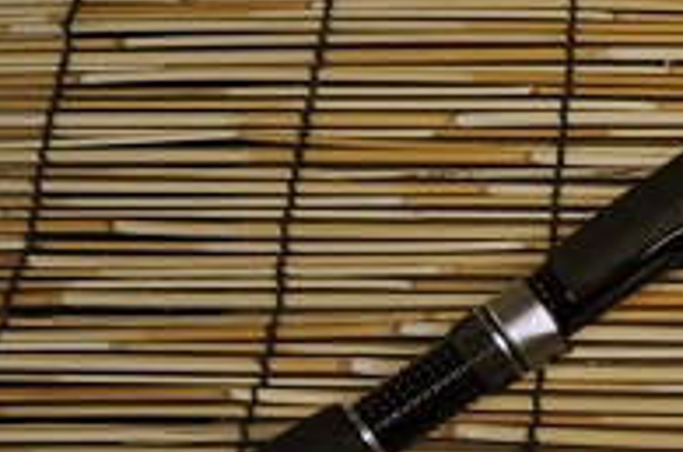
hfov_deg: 16.4
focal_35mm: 119
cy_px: 326
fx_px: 2252
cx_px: 872
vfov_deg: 11.4
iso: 500
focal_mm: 24
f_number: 4
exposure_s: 1/60
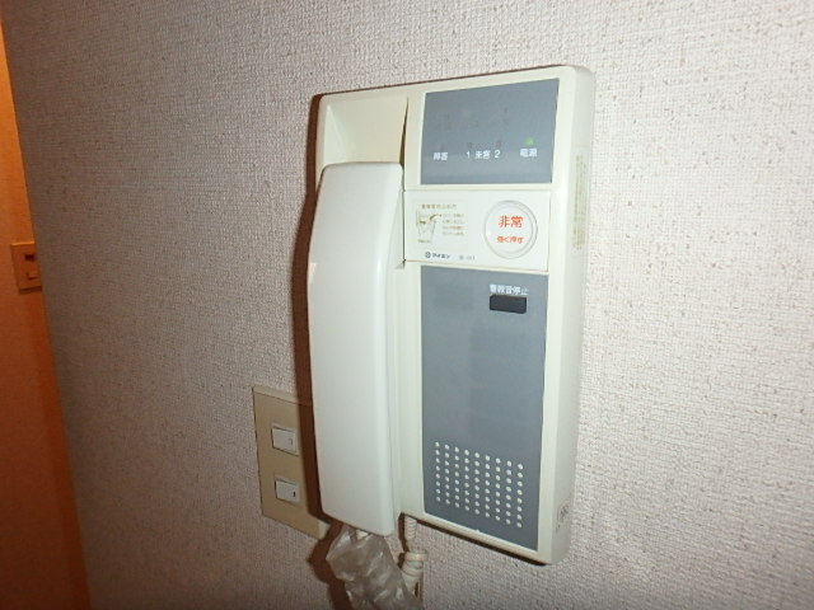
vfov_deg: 63.4
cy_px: 305
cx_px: 407
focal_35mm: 21
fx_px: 494
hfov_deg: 79.0
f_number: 3.5
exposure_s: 1/30
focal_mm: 3.7
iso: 400
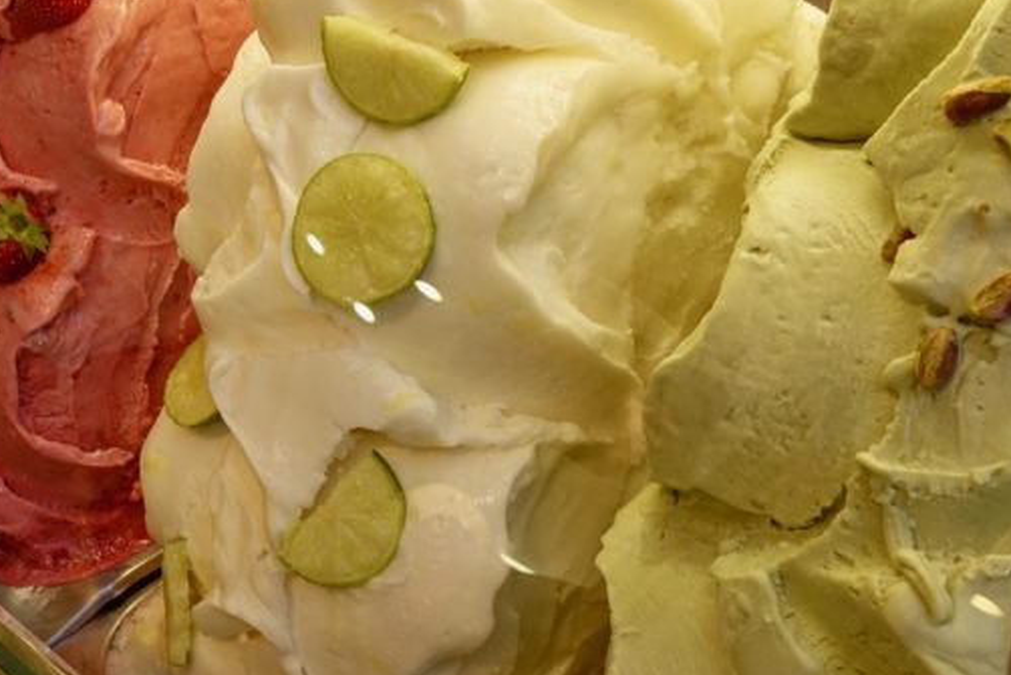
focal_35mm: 49
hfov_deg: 38.2
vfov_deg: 27.3
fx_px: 1376
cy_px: 211
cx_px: 147
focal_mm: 8.8
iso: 125
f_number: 4
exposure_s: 1/125
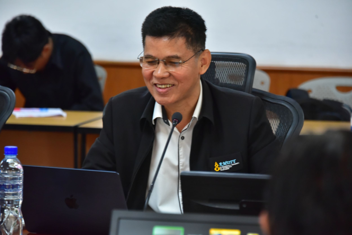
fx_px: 1956
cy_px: 118
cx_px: 176
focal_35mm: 200
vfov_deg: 6.9
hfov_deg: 10.3
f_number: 6.3
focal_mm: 200
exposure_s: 1/160
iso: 6400
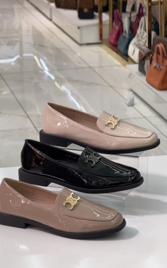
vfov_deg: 16.3
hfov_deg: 10.2
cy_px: 134
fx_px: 932
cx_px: 74
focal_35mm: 128
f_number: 2.8
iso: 100
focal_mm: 15.66
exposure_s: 1/100
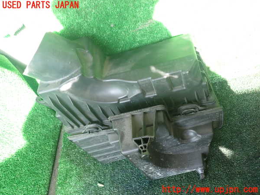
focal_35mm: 30
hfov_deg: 60.0
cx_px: 130
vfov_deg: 46.8
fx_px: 225
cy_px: 98
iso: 200
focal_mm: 5.4
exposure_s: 1/60
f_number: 2.3
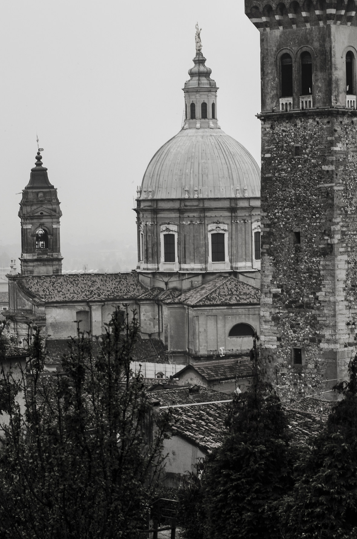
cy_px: 250
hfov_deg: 13.5
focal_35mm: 101
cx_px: 211
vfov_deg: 20.2
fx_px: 1509
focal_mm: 50
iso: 400
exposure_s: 1/100
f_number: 7.1
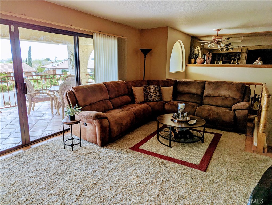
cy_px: 102
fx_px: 189
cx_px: 136
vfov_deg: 56.9
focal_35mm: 24
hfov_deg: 71.5
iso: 54
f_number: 1.85
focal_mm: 6.81
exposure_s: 1/152
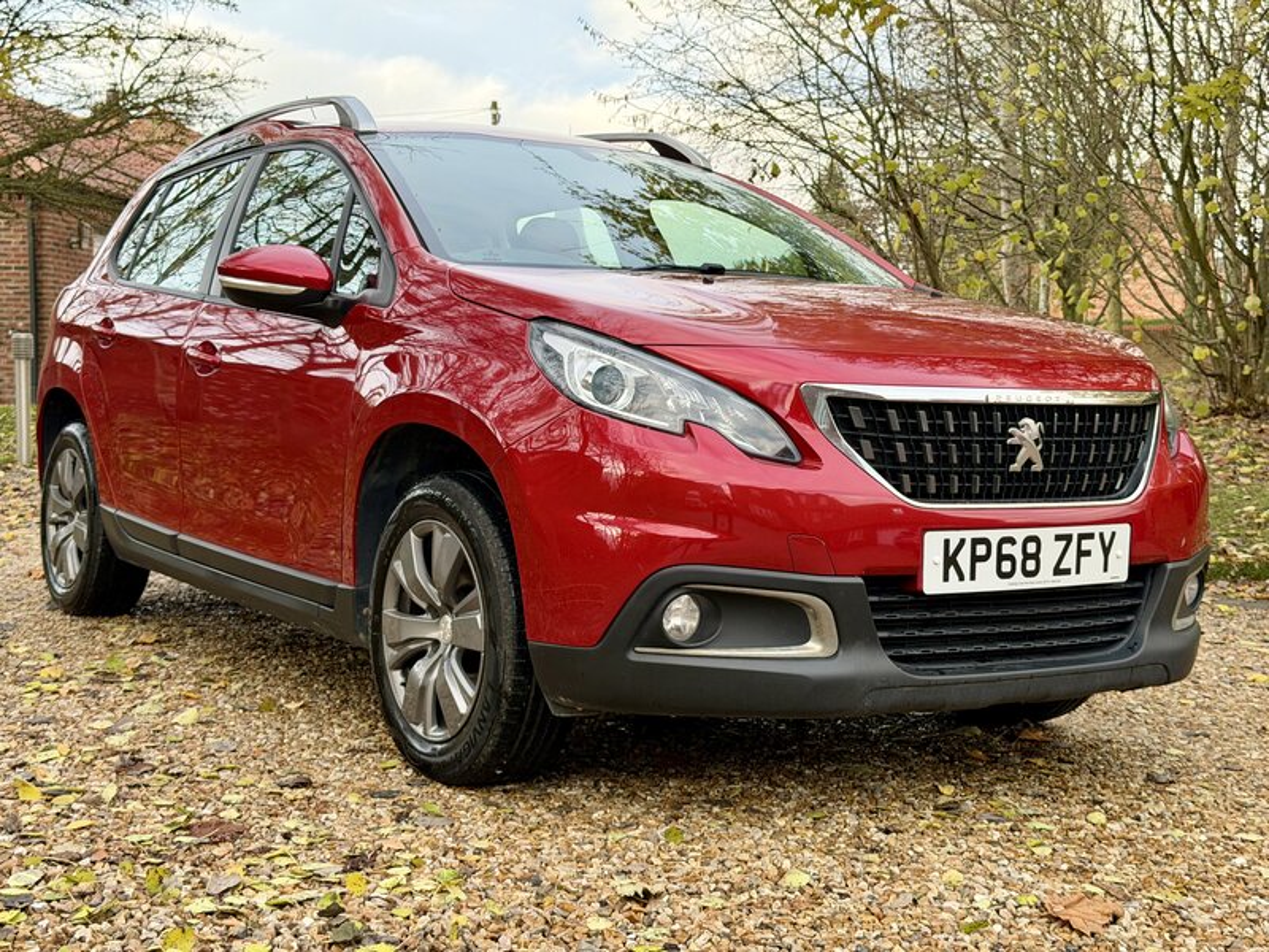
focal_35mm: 48
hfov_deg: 39.7
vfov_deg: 30.3
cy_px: 476
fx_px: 1760
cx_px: 634
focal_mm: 6.76
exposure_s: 1/382
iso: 80
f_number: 1.78
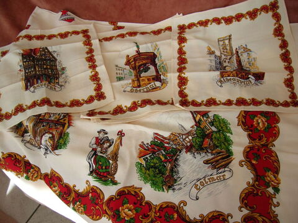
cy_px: 112
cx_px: 149
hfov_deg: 54.0
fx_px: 292
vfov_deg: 41.7
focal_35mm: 34
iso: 50
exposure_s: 1/56.1
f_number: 2.9
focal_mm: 5.7
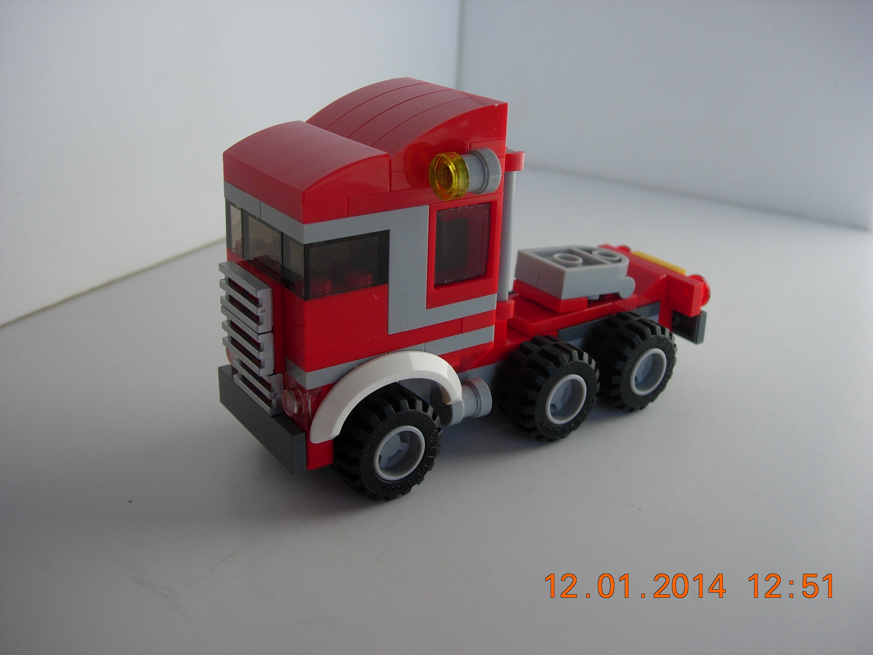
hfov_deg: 49.0
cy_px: 328
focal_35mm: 38
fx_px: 958
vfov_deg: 37.7
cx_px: 436
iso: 64
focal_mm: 7.8
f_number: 2.8
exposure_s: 1/966
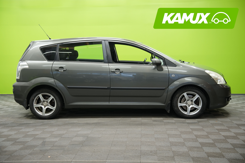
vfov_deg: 29.9
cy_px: 82
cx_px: 122
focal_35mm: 45
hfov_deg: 43.6
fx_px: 306
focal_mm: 45
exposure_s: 1/30
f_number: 3.2
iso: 500
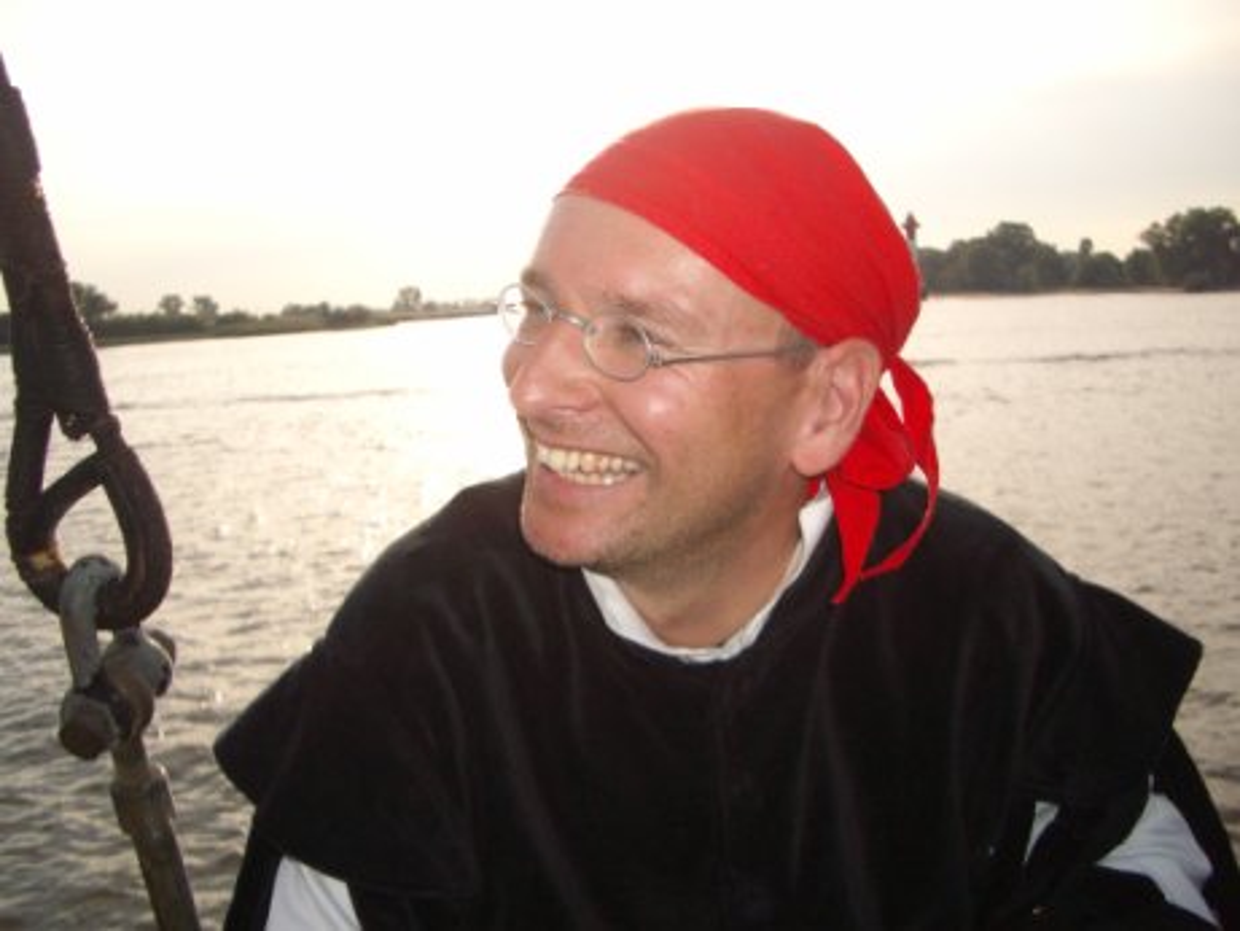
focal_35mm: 35
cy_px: 466
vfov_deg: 40.7
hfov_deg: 52.6
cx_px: 620
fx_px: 1254
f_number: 2.6
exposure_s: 1/1600
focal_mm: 5.8
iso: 100
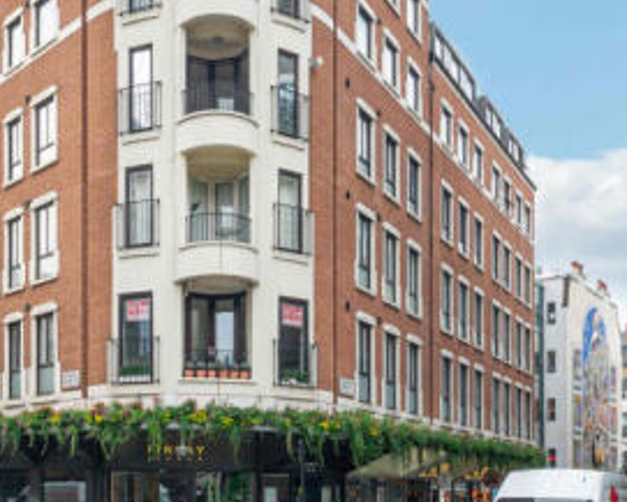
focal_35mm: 35
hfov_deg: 49.4
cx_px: 158
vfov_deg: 40.3
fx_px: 652
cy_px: 98
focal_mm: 15.5
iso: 1000
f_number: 11
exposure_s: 1/125
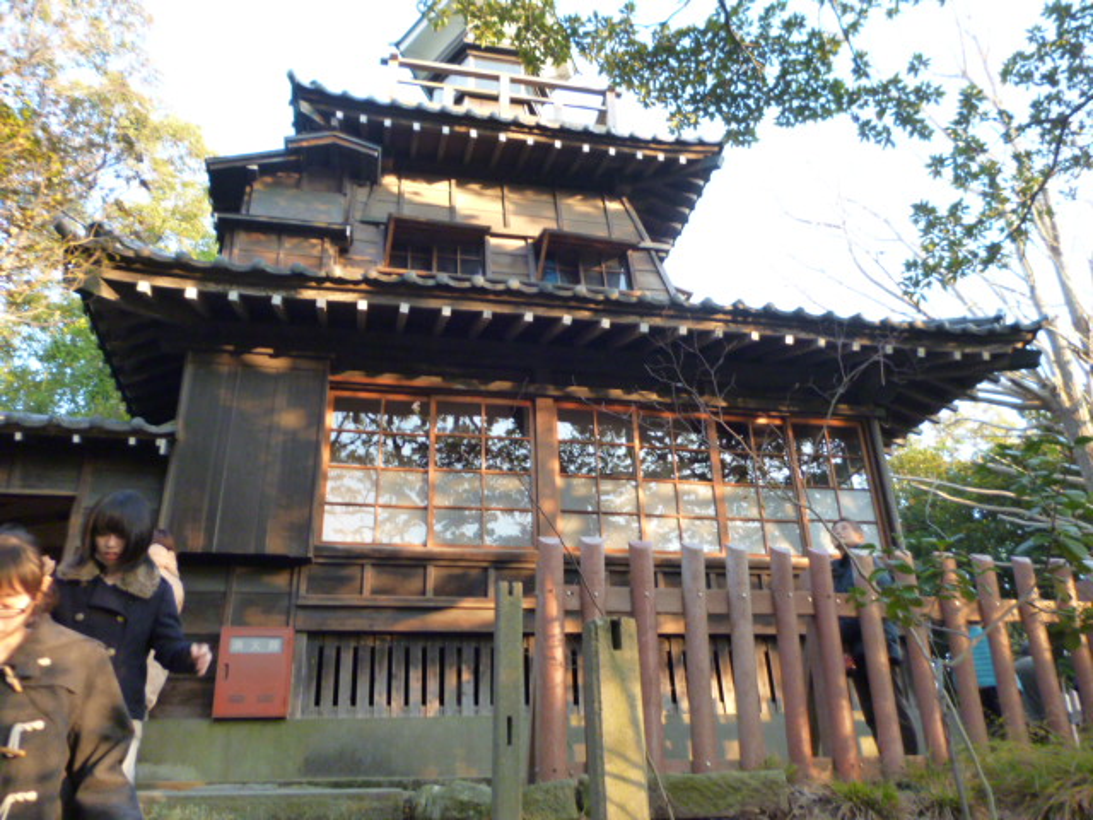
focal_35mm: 28
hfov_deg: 63.4
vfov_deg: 49.7
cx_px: 546
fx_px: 884
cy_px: 410
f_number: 3.1
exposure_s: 1/50
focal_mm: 5
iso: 400
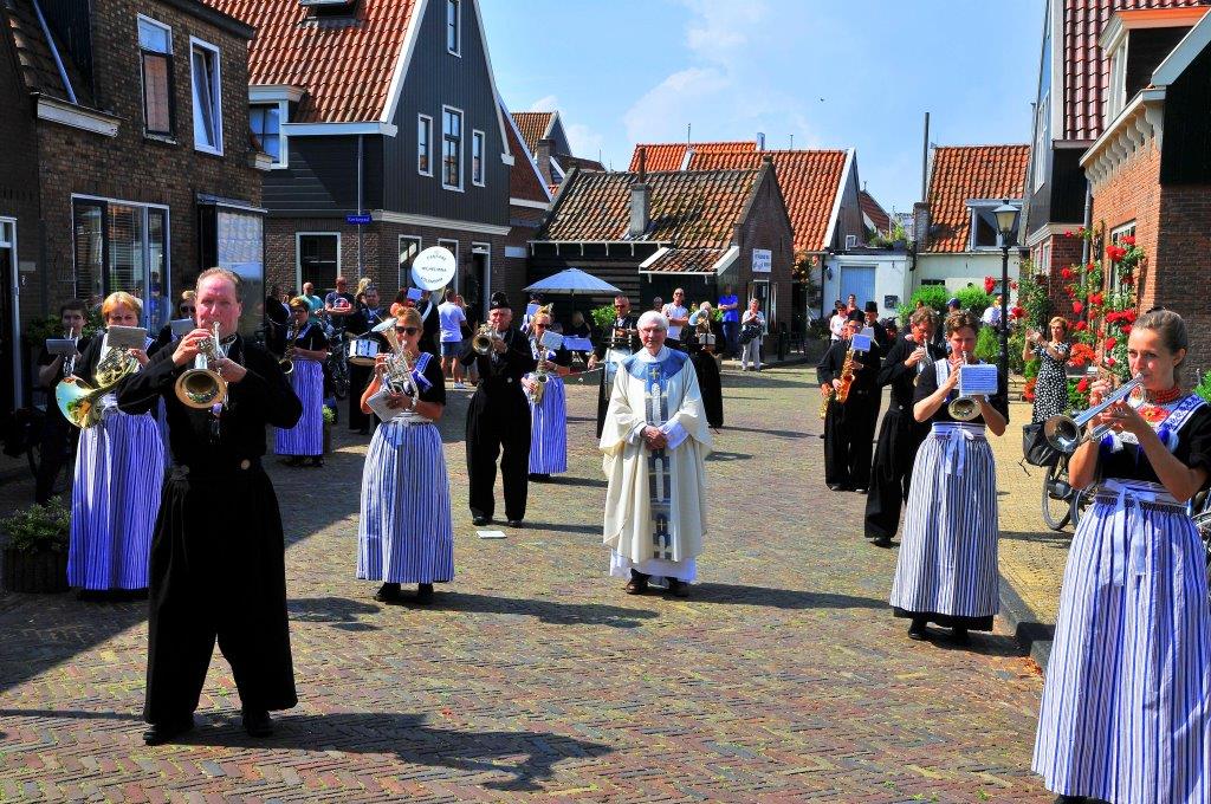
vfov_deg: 35.4
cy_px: 402
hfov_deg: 51.3
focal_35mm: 38
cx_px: 606
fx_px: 1260
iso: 200
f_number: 13
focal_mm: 25
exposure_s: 1/250
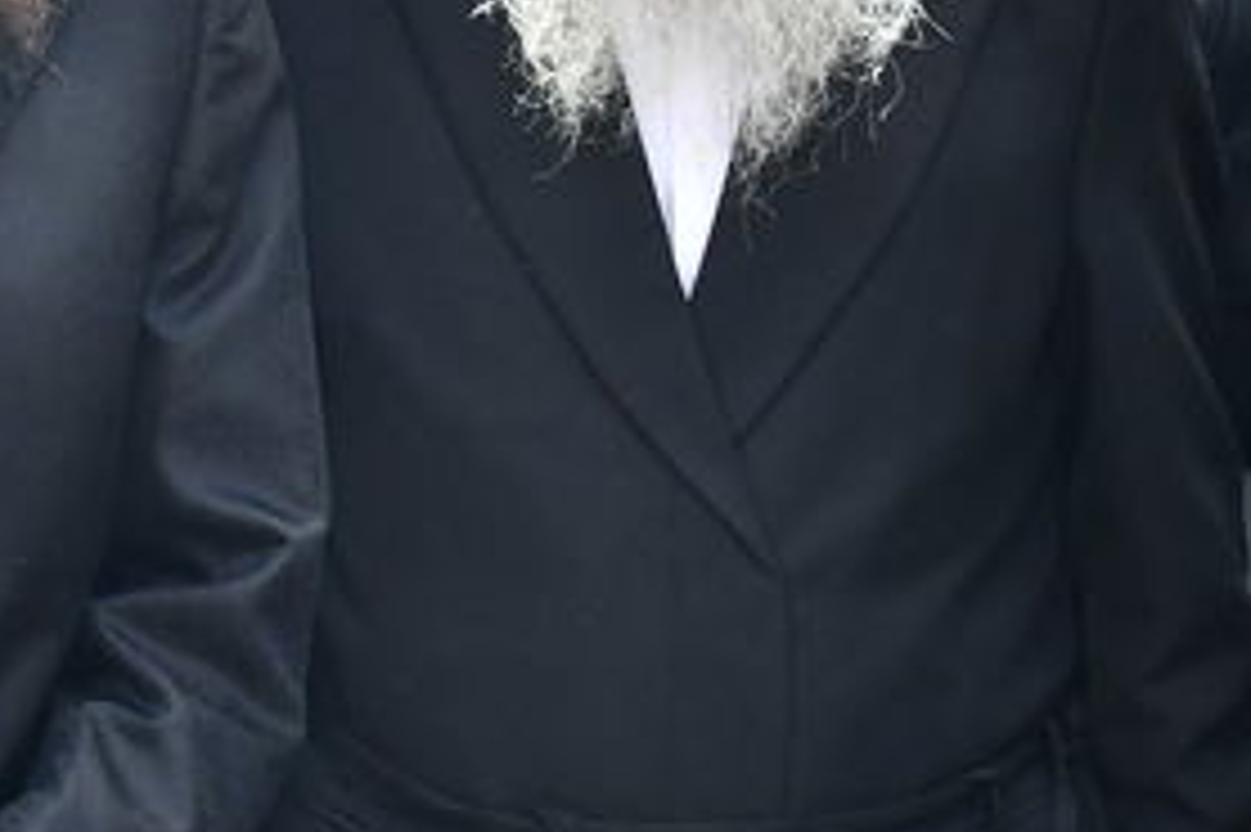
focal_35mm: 242
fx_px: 8404
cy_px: -7
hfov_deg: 8.5
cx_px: 225
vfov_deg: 5.7
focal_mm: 48
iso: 400
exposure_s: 1/400
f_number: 5.6
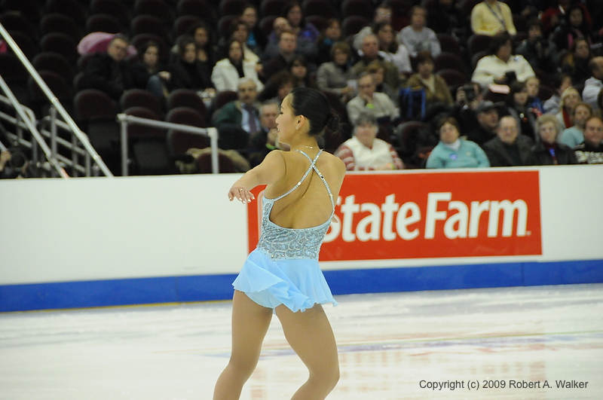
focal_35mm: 225
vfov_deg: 6.1
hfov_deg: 9.2
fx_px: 3763
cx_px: 302
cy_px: 200
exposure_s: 1/640
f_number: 5.6
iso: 3200
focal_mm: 150
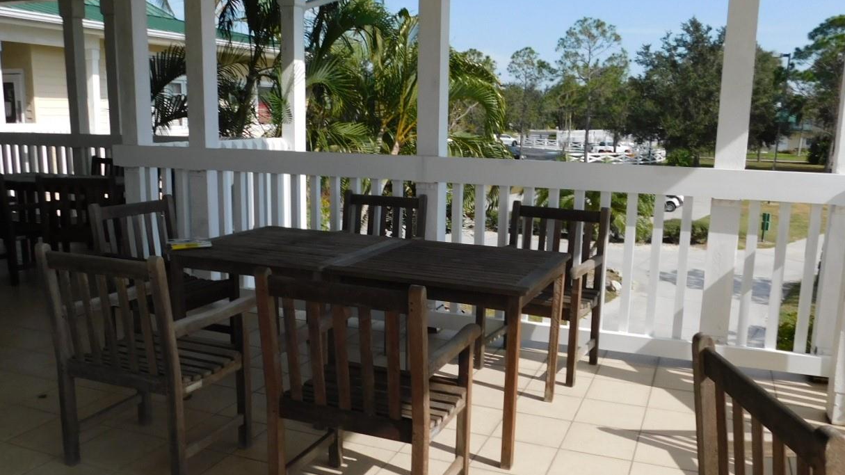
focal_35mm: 33
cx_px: 434
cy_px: 257
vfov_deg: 35.6
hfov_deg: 59.5
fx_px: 739
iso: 125
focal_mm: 4
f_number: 6
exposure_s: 1/400
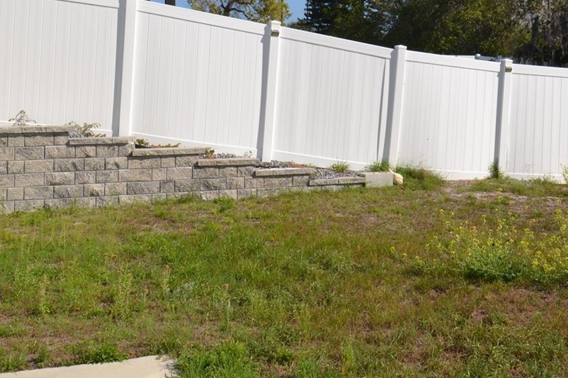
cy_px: 69
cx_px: 370
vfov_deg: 27.5
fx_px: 756
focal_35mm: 48
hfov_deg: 40.7
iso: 100
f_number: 8
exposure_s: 1/250
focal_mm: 17
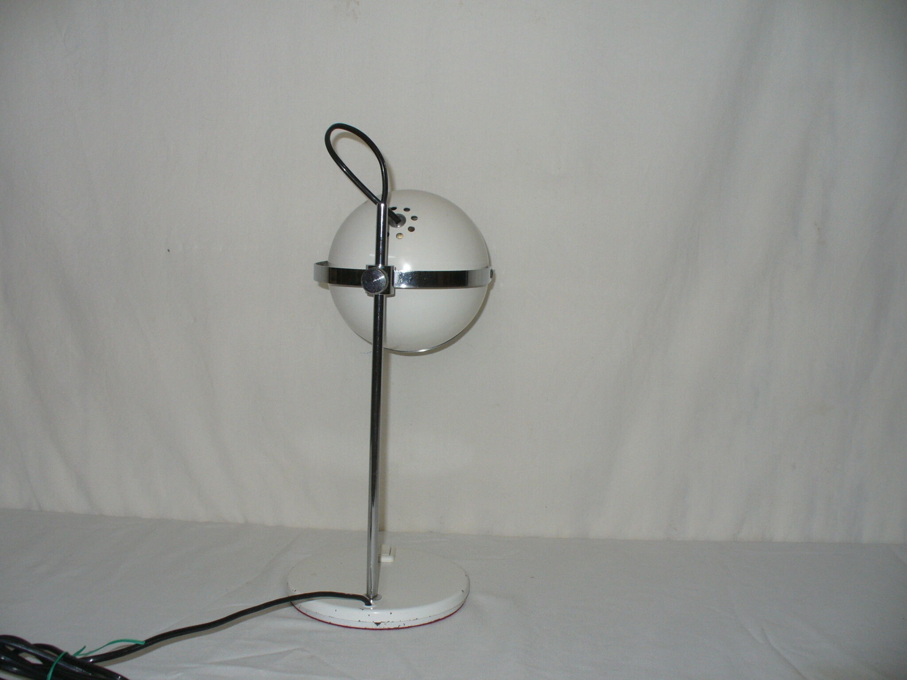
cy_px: 340
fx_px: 969
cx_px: 454
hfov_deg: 50.1
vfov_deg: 38.7
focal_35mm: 37
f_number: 2.8
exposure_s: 1/60
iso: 100
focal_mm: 6.1
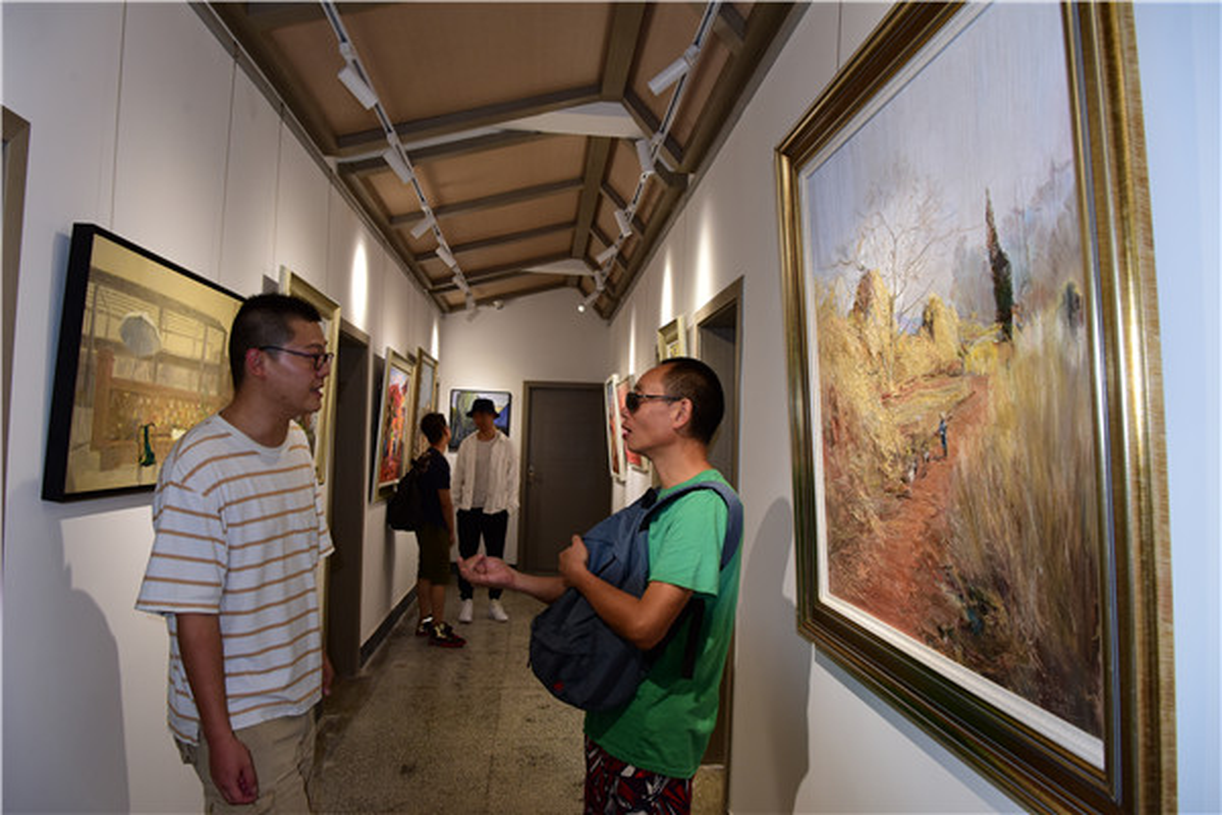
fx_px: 815
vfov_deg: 53.1
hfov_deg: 73.7
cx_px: 611
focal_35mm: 24
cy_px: 408
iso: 800
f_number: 8
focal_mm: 24
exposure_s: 1/80
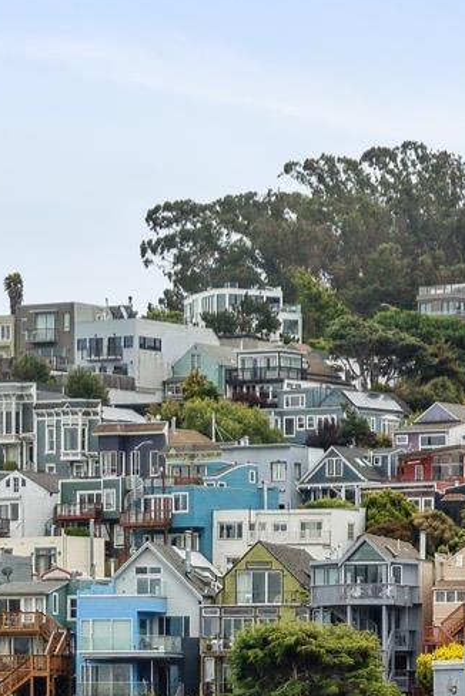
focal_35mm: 175
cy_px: 65
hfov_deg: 7.6
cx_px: 890
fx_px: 3386
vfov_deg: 11.7
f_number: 8
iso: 500
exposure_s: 1/1250
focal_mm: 57
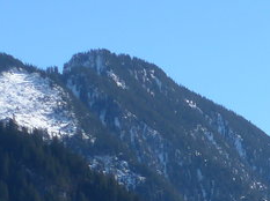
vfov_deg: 6.4
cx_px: 359
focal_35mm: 227
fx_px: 1768
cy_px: 344
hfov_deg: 8.6
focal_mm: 9
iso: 80
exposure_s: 1/2000
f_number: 2.8
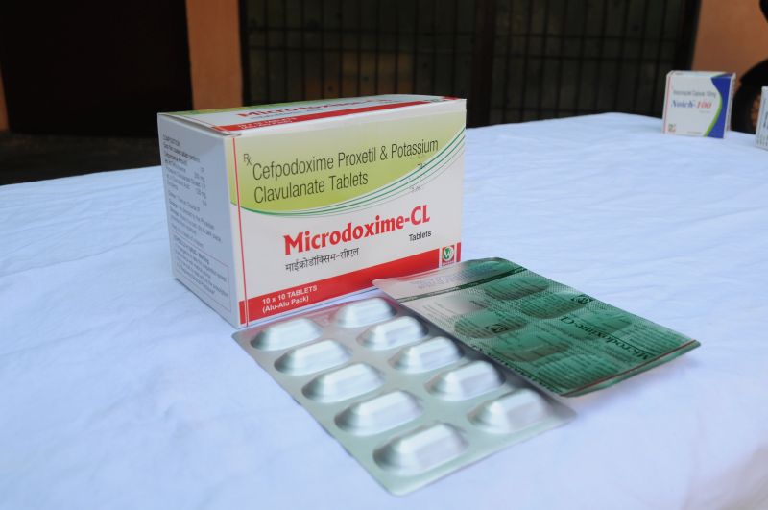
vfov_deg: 39.9
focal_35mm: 33
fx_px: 703
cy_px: 255
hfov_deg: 57.3
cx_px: 384
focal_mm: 22
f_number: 8
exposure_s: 1/250
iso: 400
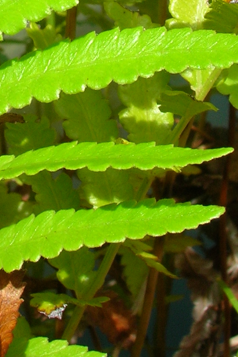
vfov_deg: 13.6
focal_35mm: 143
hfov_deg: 9.5
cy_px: -159
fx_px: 1418
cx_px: 15
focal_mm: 7.7
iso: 50
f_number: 5.4
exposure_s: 1/154
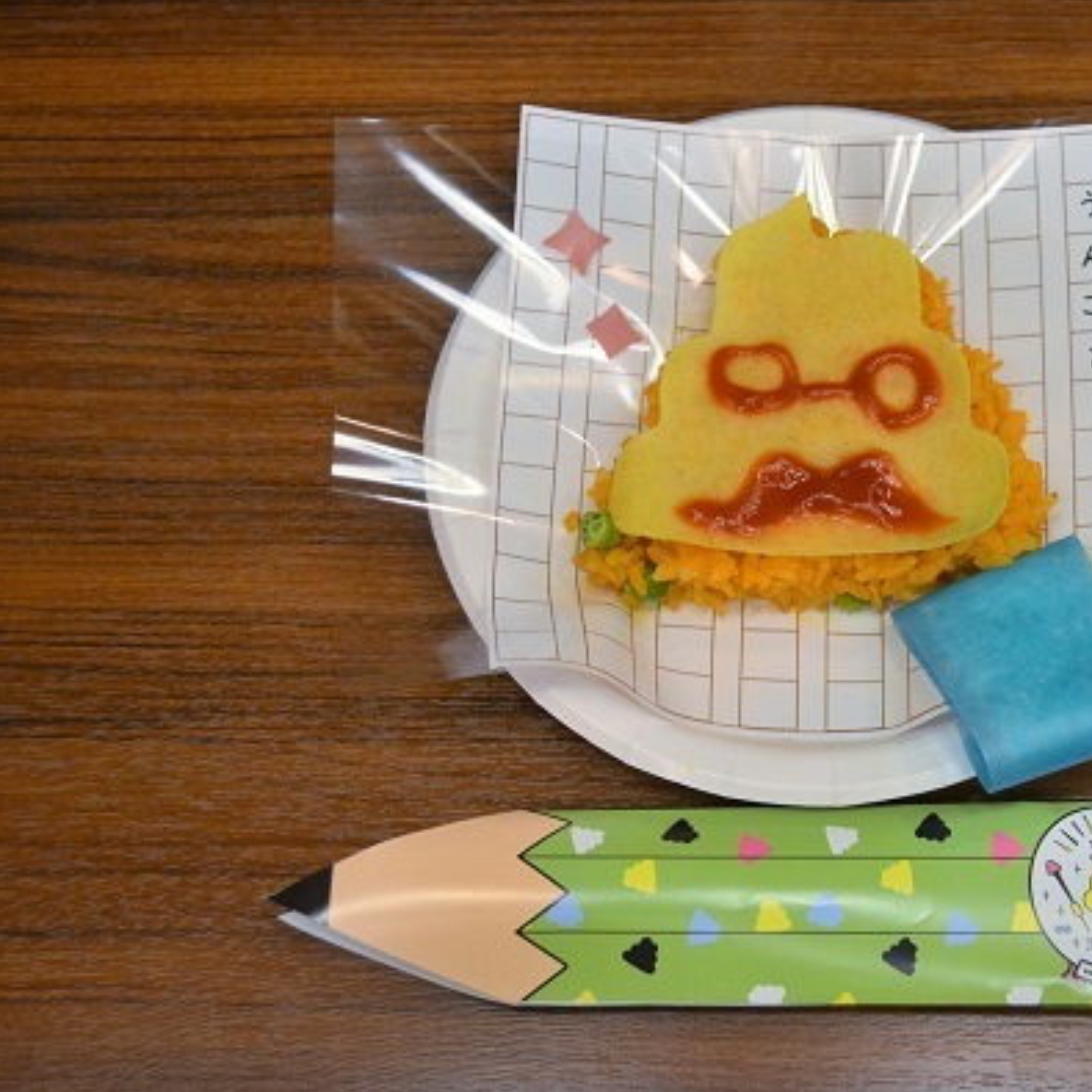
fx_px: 2070
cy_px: 546
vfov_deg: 29.6
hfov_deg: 29.1
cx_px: 816
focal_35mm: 58
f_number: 4.5
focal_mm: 30
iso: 900
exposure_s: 1/30
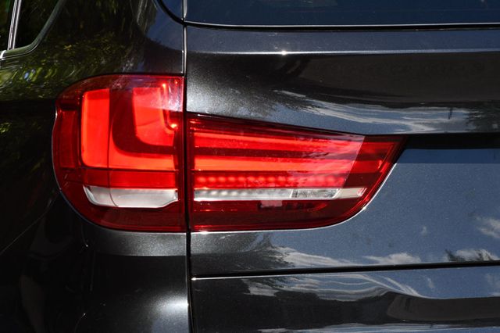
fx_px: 1971
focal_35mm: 142
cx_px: 250
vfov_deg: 9.7
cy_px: 166
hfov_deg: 14.5
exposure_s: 1/250
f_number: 8
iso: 180
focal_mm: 95
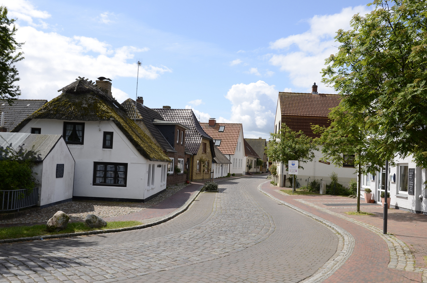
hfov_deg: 53.2
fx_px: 426
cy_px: 142
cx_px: 214
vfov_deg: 36.7
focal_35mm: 36
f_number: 9
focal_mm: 24
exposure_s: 1/320
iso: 125
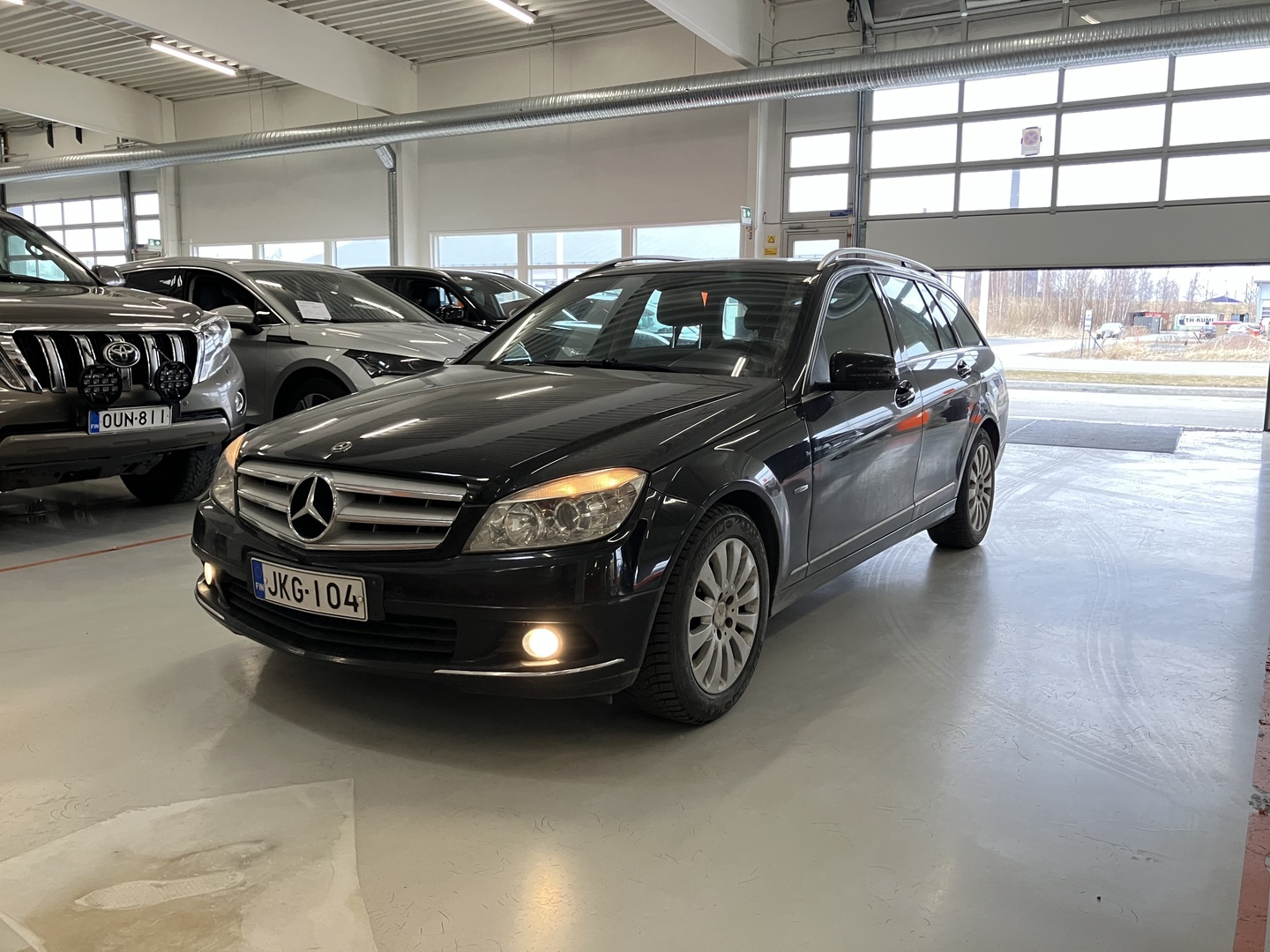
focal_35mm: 28
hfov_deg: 63.4
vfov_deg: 49.7
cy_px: 476
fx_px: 1027
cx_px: 635
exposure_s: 1/58
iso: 320
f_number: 1.8
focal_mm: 3.99
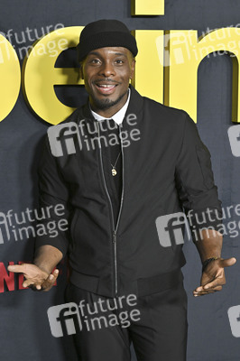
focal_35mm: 85
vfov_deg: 23.9
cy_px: 180
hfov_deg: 16.0
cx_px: 120
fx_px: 851
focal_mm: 85
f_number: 5.6
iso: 2500
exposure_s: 1/320
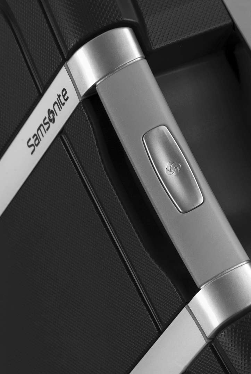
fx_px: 3050
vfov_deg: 7.0
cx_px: 126
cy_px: 187
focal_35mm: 292
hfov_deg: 4.7
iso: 100
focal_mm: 195
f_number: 16
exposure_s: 1/125
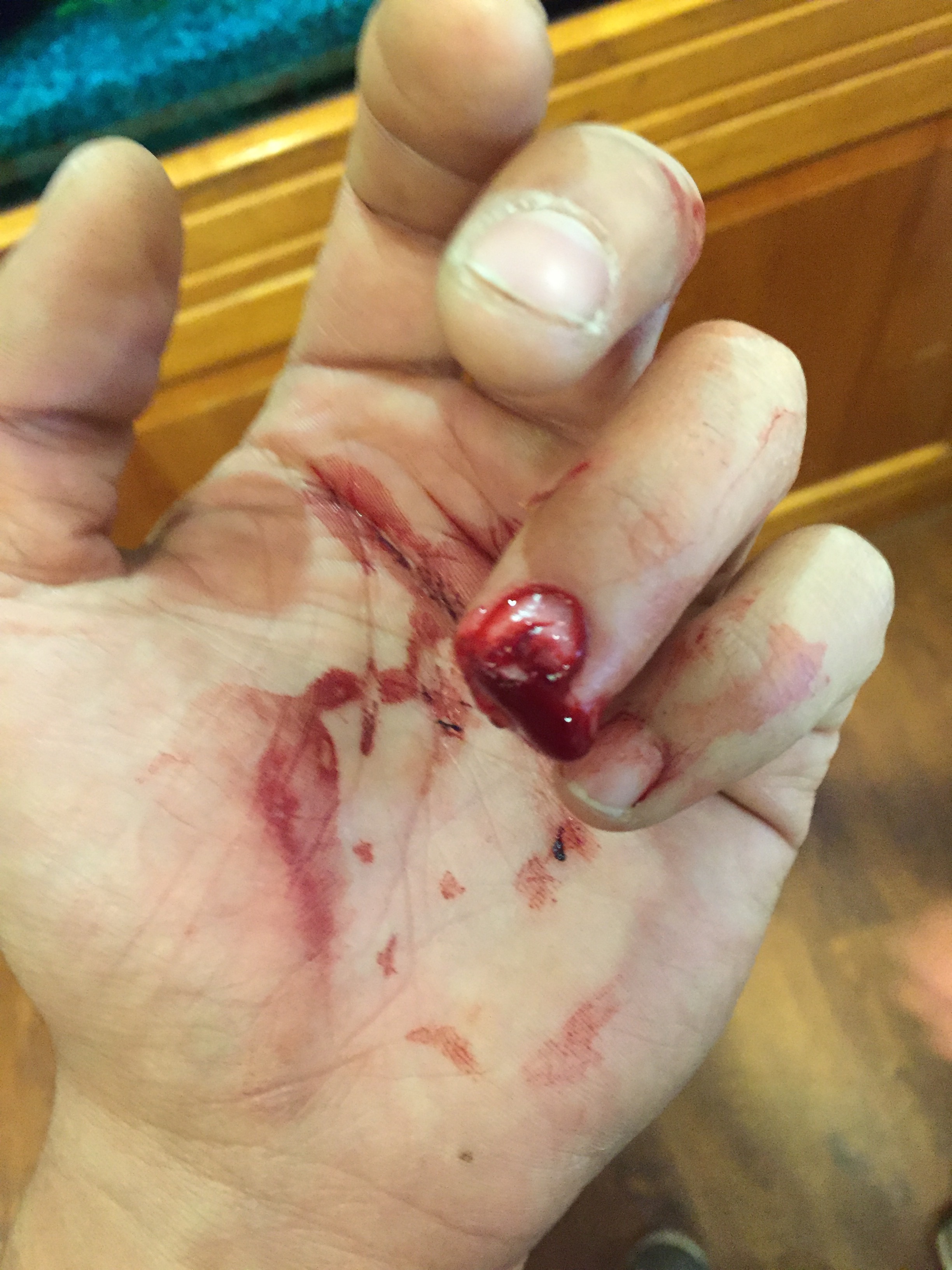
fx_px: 1063
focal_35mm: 29
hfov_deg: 48.2
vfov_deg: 61.7
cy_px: 635
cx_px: 476
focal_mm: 4.15
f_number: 2.2
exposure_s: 1/15
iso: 320
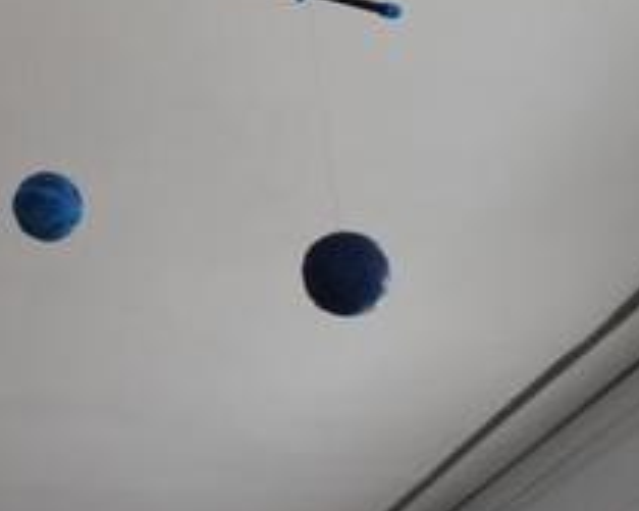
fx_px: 1796
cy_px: -15
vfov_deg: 15.8
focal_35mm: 95
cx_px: -272
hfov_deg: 18.3
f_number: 5.6
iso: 200
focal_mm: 22
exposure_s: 1/125
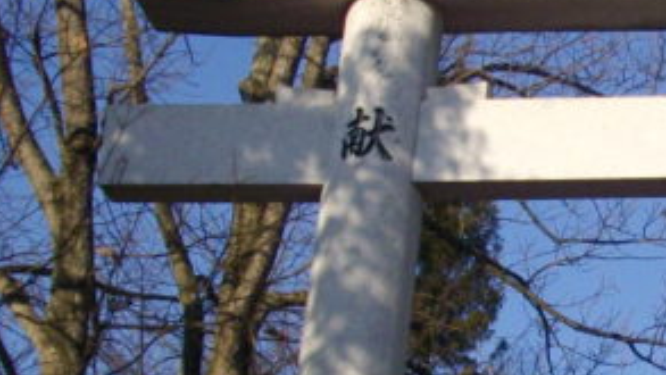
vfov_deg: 8.6
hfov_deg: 14.9
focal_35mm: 141
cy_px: 366
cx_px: 711
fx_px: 2491
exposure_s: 1/400
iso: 100
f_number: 5.6
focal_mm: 6.2
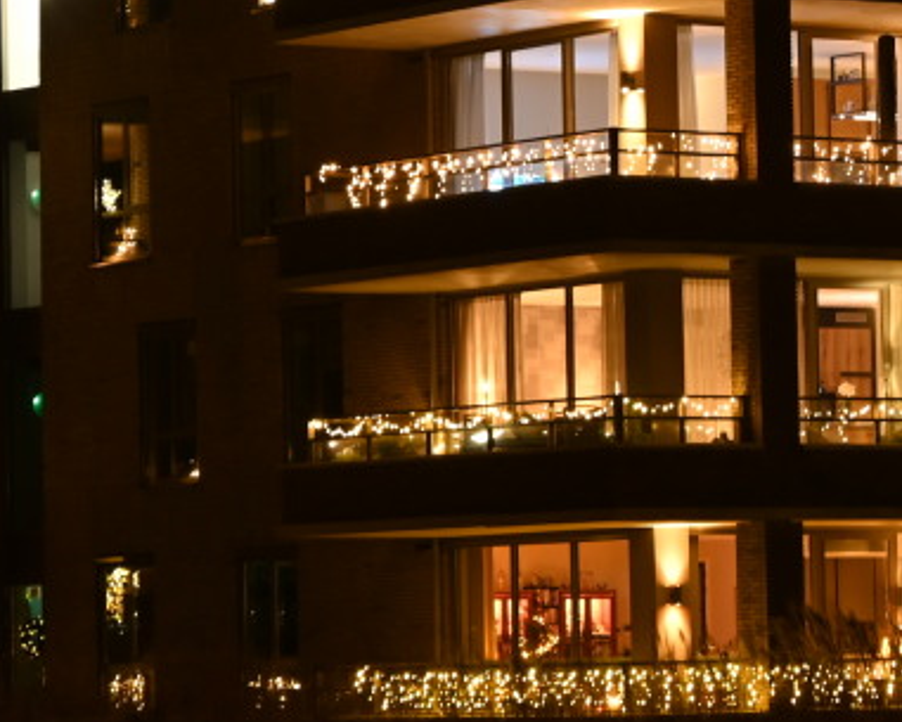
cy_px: 80
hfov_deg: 9.1
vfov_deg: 7.3
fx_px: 5634
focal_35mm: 211
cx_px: 623
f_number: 6
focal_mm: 67
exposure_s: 2
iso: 320
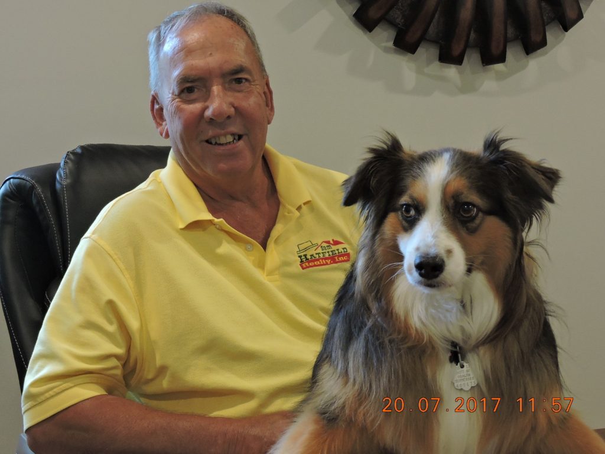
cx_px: 302
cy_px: 227
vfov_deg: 29.1
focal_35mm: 50
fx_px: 874
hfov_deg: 38.2
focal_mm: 9
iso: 400
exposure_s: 1/15
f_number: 4
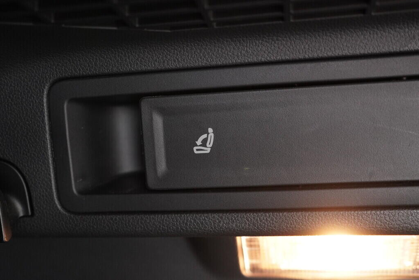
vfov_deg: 36.9
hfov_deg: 53.1
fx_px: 419
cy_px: 140
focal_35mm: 36
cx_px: 210
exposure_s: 1/40
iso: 1600
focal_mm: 24
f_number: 2.8
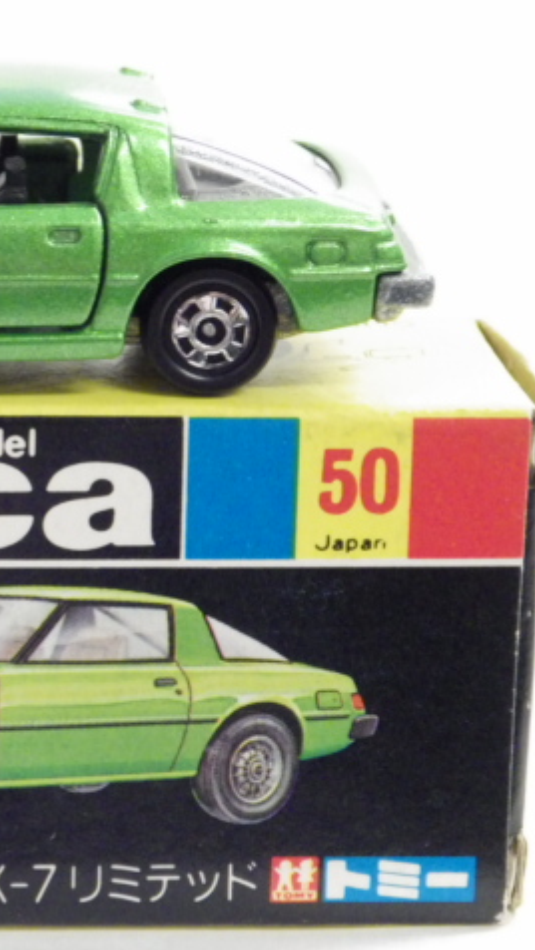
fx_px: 3805
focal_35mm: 151
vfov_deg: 14.2
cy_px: 477
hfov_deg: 8.0
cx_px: -54
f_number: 4.6
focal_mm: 18.4
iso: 1000
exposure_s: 1/30
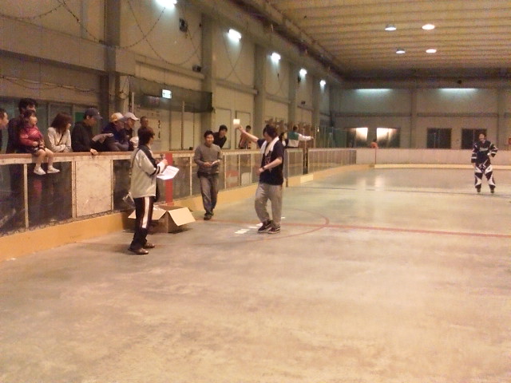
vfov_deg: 48.2
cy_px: 192
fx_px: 428
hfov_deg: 61.7
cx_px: 256
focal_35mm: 29
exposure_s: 1/120
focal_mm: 3.73
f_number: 3.5
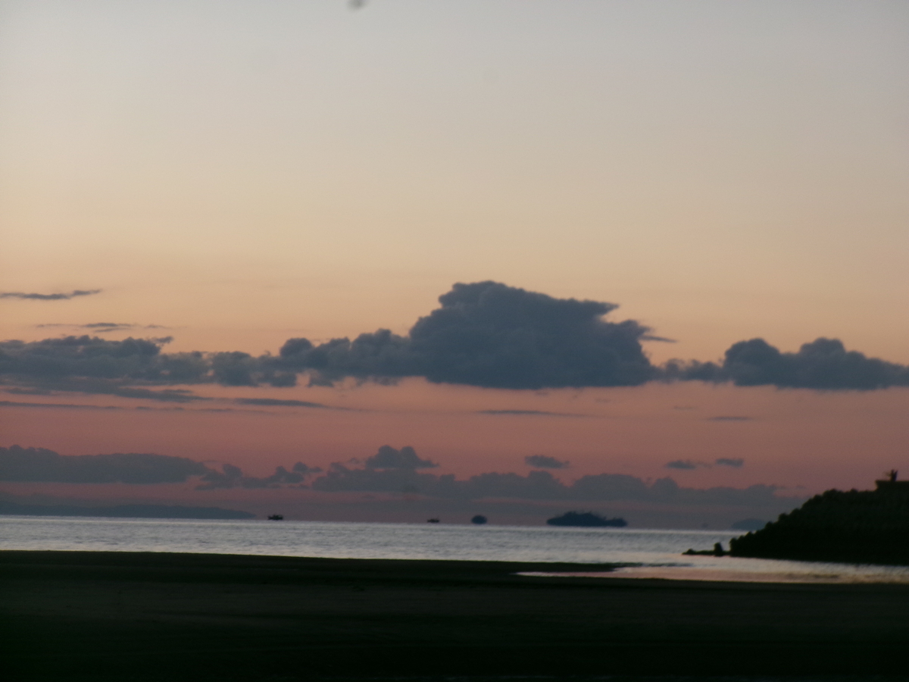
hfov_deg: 13.9
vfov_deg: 10.4
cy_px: 341
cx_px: 454
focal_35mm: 142
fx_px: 3729
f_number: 6.3
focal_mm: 25.5
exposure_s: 1/60
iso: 107
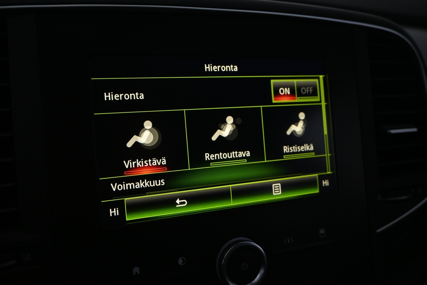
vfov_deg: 44.6
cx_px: 214
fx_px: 347
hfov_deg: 63.2
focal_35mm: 29
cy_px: 142
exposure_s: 1/60
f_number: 4
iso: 1600
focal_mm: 19.5
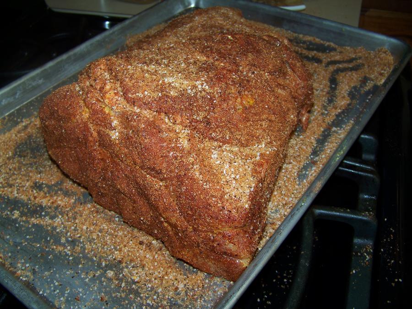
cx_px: 206
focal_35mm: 36
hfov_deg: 51.4
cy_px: 154
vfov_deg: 39.7
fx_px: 428
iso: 64
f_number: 2.8
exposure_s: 1/30
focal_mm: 5.85
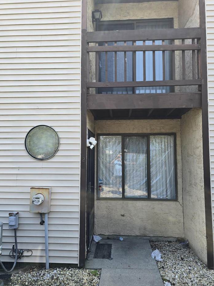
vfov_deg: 71.6
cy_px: 145
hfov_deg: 56.8
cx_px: 110
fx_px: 198
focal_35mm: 24
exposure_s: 1/181
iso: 12
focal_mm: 6.3
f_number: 1.7
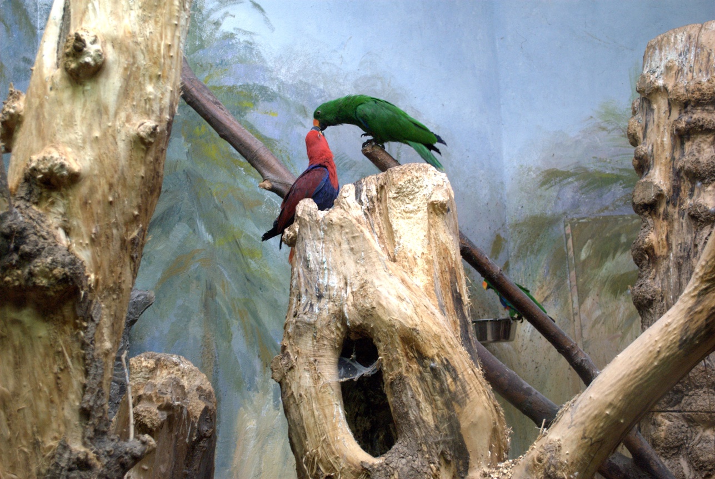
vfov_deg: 25.1
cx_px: 358
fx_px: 1074
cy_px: 240
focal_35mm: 54
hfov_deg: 36.8
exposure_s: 1/30
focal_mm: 36
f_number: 5
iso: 400
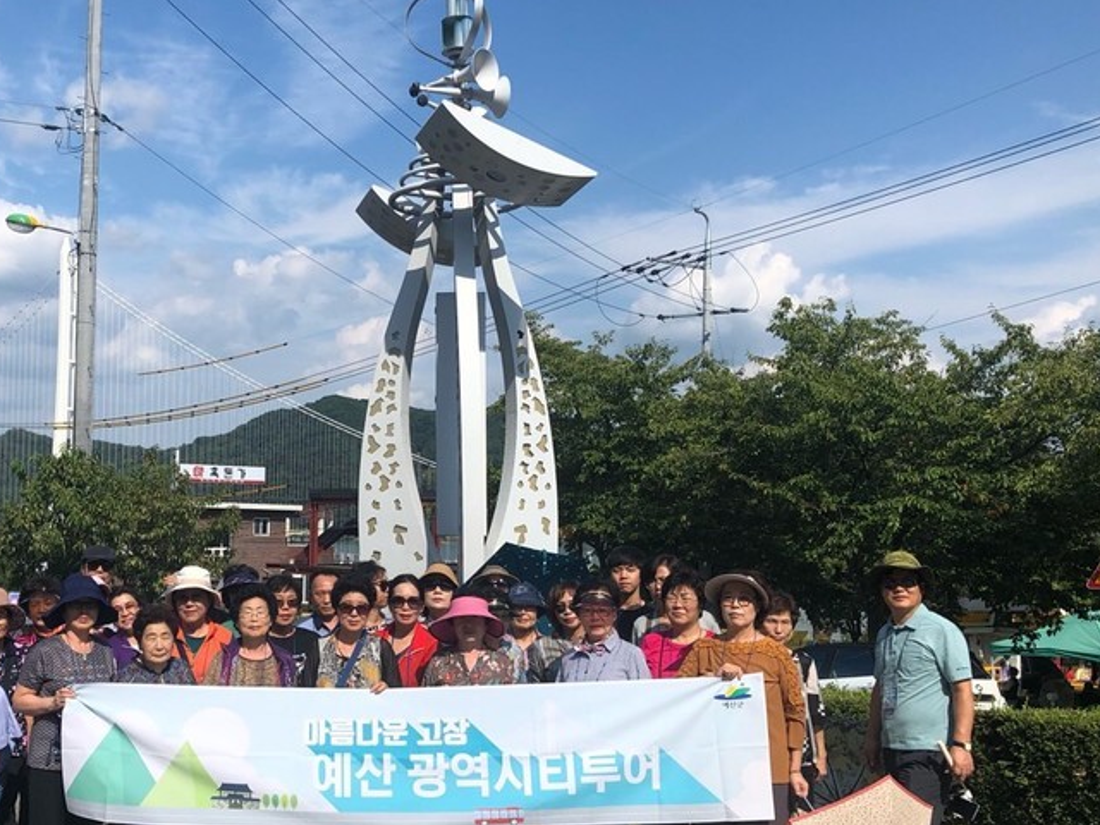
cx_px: 335
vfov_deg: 34.3
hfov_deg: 43.9
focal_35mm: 42
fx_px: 1335
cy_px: 468
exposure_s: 1/2667
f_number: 1.8
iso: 20
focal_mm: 3.99
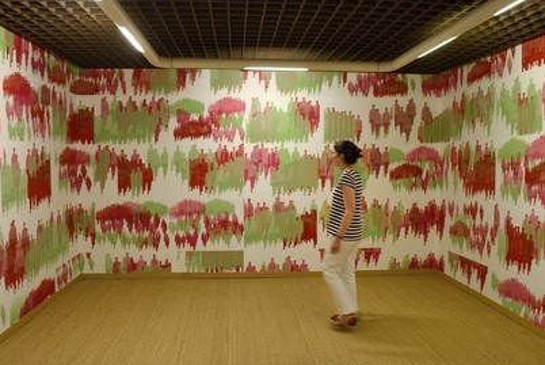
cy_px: 180
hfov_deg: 71.4
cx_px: 262
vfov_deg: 51.4
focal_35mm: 25
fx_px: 379
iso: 1600
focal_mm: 24
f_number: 5.6
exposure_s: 1/20
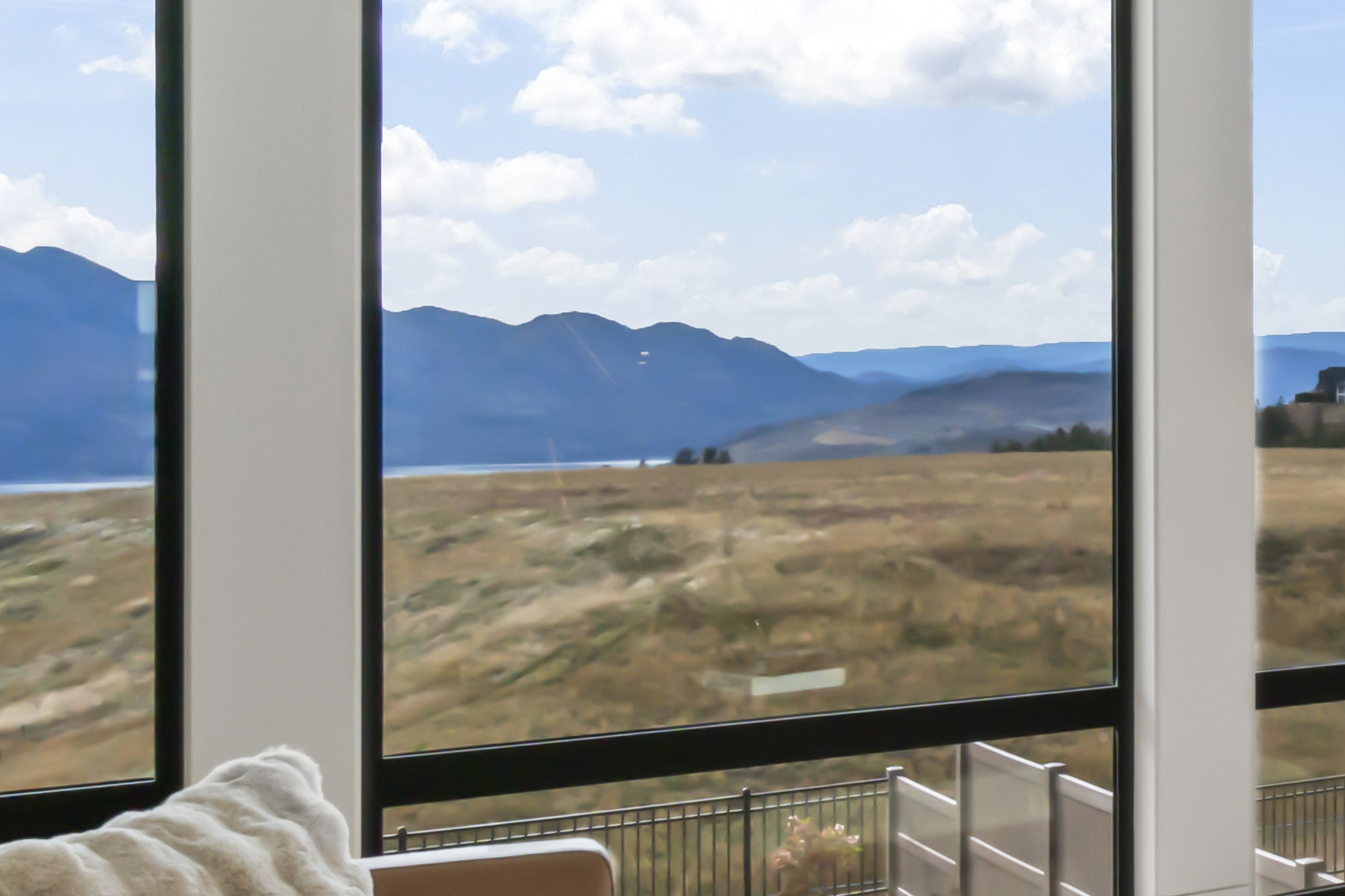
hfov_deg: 27.4
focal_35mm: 51
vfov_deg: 26.4
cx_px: 2003
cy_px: 375
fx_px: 1905
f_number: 11
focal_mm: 10
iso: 250
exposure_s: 1/10
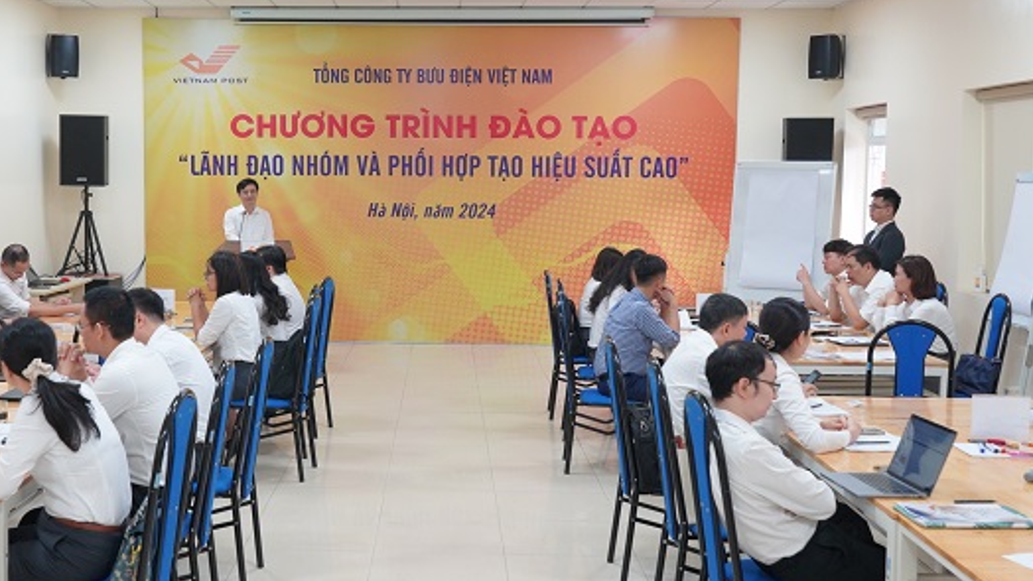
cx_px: 379
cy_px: 268
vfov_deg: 24.9
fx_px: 1315
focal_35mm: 48
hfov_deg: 42.5
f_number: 4
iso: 1250
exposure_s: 1/100
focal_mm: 24
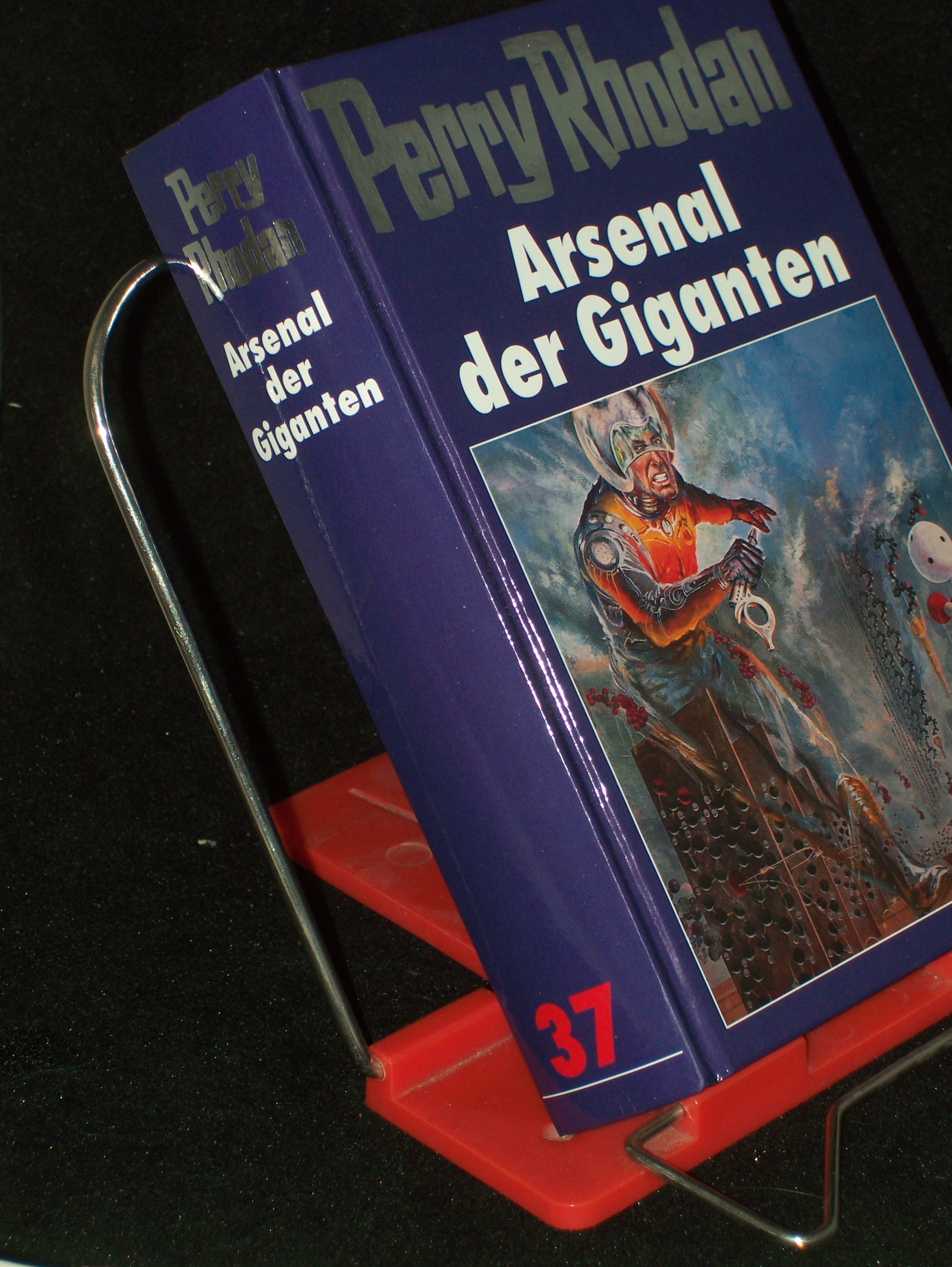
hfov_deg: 14.5
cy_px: 634
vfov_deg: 19.2
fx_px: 3736
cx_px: 476
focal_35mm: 102
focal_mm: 16.8
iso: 80
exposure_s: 1/100
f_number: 4.6
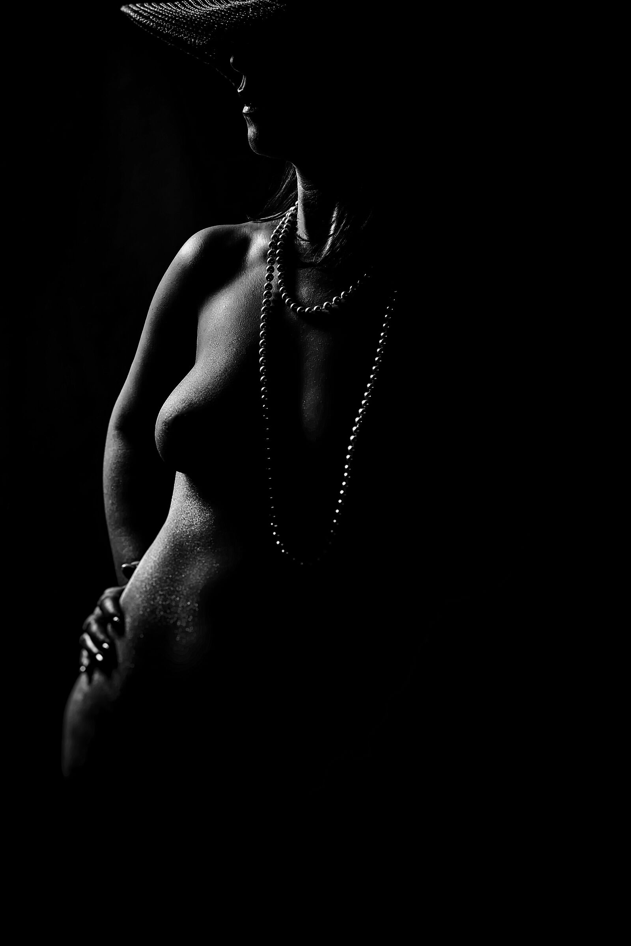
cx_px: 316
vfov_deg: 16.1
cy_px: 473
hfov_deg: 10.8
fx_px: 3352
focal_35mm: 128
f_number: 3.2
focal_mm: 85
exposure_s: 1/100
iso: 400
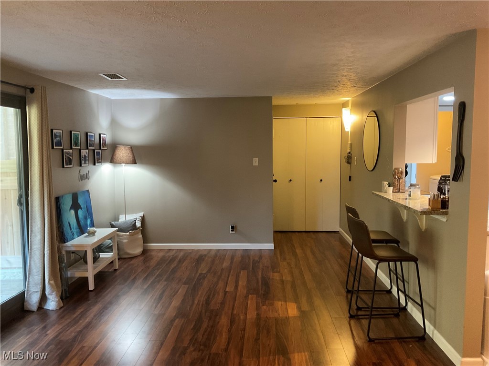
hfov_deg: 61.7
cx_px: 244
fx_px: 410
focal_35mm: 29
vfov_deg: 48.2
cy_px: 183
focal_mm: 3
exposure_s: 1/40
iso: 250
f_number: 1.8
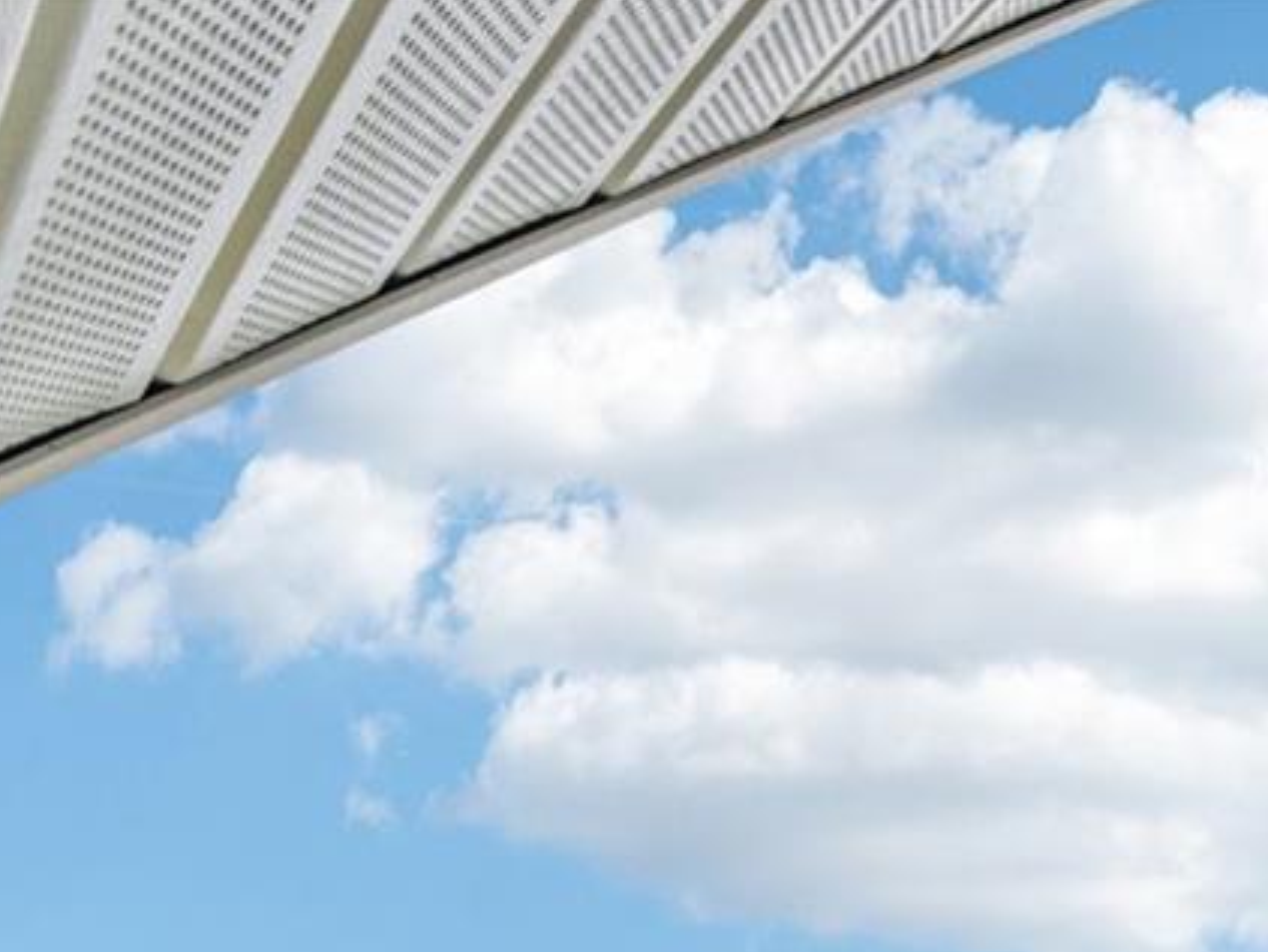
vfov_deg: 21.5
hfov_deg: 28.0
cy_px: 1592
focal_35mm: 51
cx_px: 1803
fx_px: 1869
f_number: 8
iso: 400
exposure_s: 1/320
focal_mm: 14
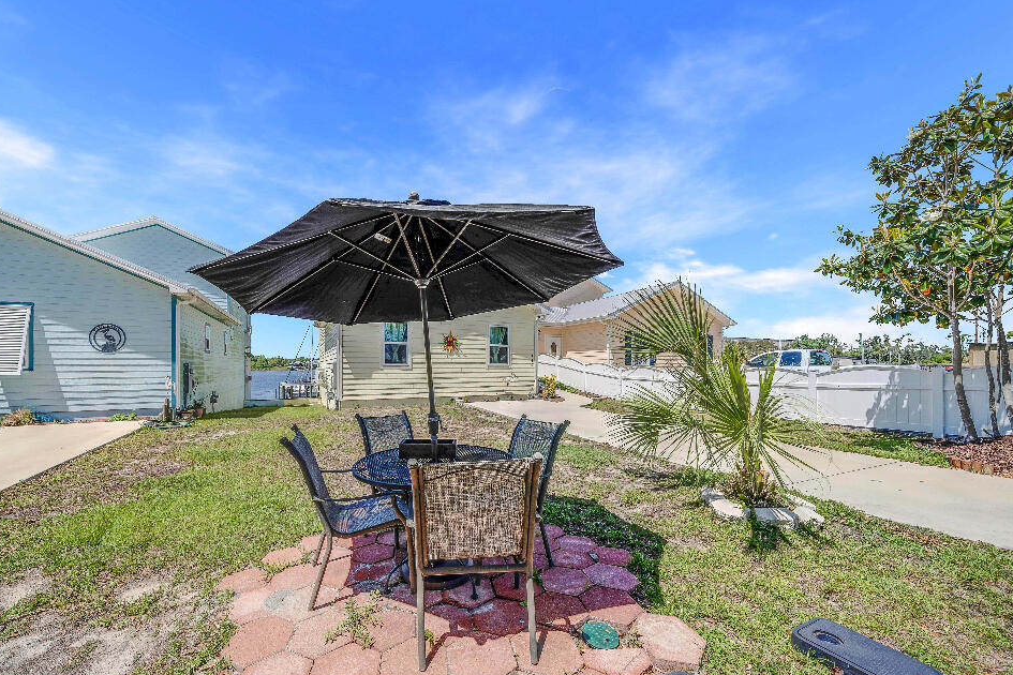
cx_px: 465
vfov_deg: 85.3
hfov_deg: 108.1
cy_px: 364
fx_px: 366
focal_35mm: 13
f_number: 5.6
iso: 100
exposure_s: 1/1000
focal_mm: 12
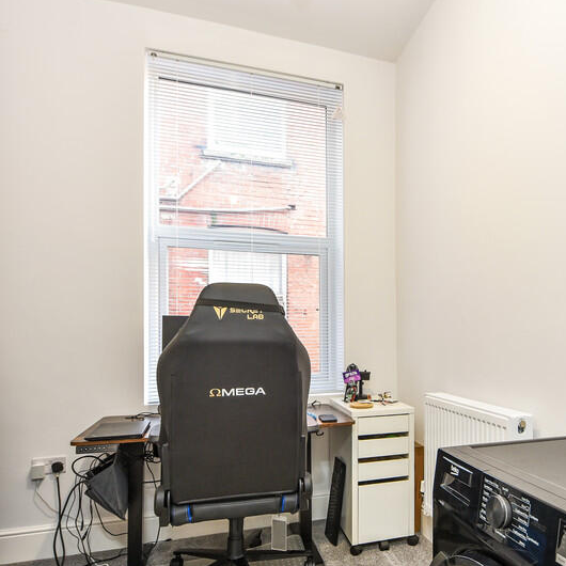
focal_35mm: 23
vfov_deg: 66.5
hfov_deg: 65.5
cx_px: 376
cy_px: 344
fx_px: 425
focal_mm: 14
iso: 400
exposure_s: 1/8
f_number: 7.1
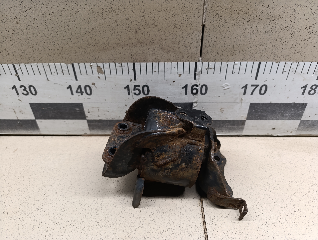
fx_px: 212
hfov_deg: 73.8
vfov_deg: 59.0
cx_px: 159
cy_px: 120
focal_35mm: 23
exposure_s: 1/100
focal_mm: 6.14
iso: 500
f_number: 1.6
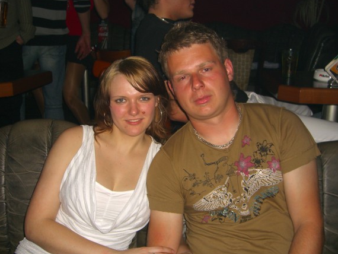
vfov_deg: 36.0
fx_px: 391
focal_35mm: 40
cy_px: 128
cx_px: 163
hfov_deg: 46.8
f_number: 2.8
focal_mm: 7.9
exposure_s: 1/60
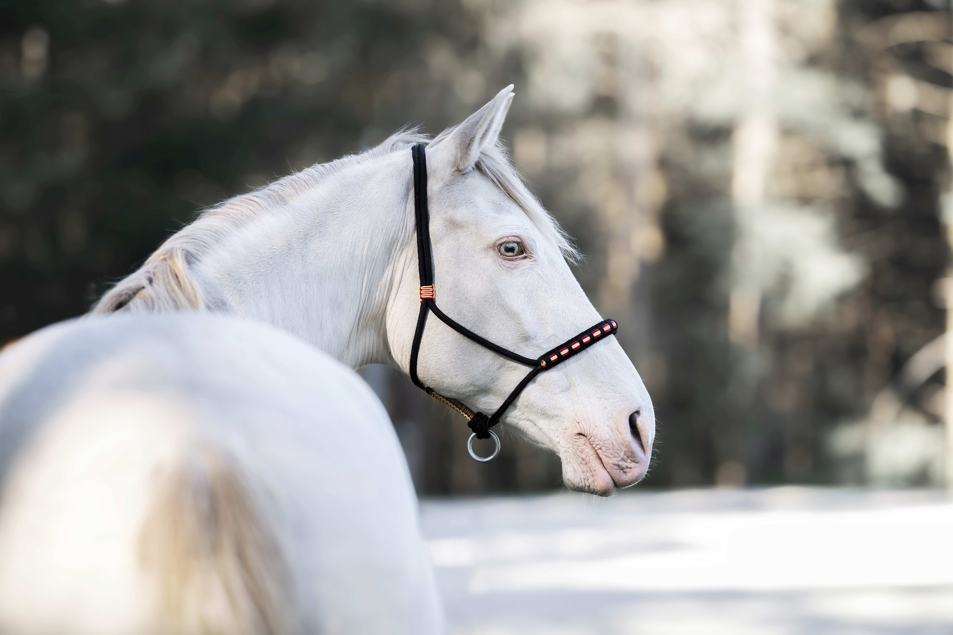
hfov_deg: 15.2
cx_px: 476
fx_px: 3573
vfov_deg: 10.2
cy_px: 318
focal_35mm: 135
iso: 160
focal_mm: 135
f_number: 2.2
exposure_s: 1/250
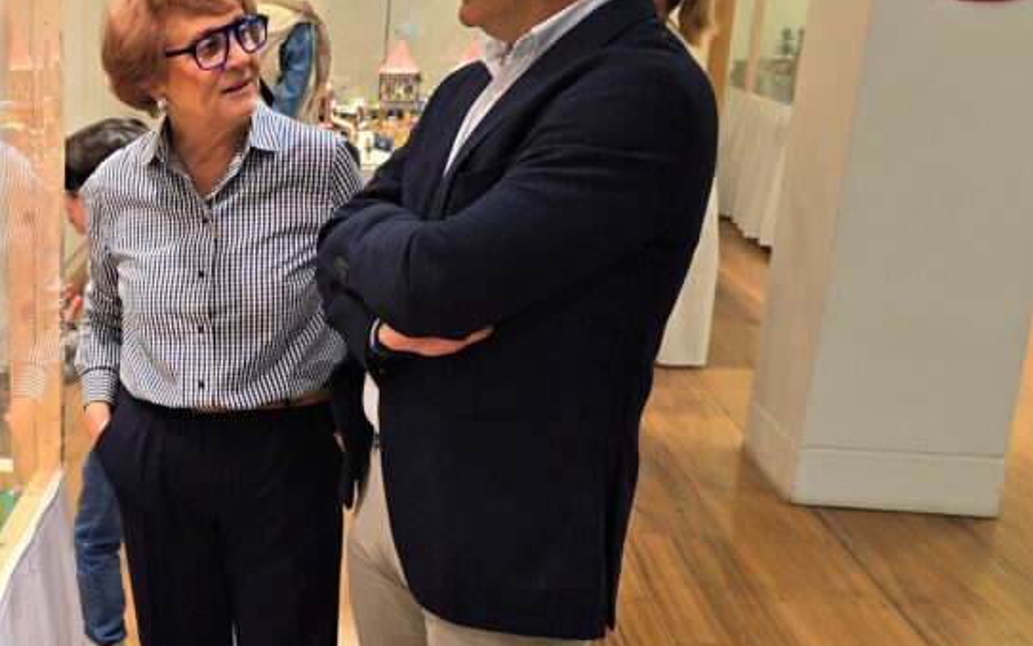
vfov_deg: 26.9
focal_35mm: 48
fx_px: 1352
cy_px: 361
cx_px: 40
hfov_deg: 38.0
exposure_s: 1/100
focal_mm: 6.3
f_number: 1.7
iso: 64
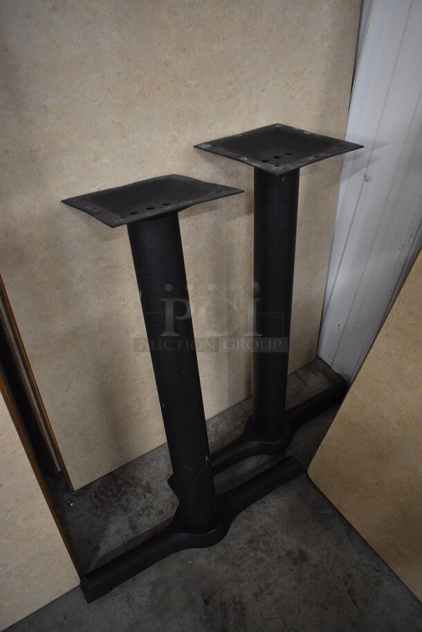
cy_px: 316
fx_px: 474
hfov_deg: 48.0
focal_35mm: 27
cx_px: 211
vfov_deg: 67.3
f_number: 3.5
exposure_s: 1/30
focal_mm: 18
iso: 2200
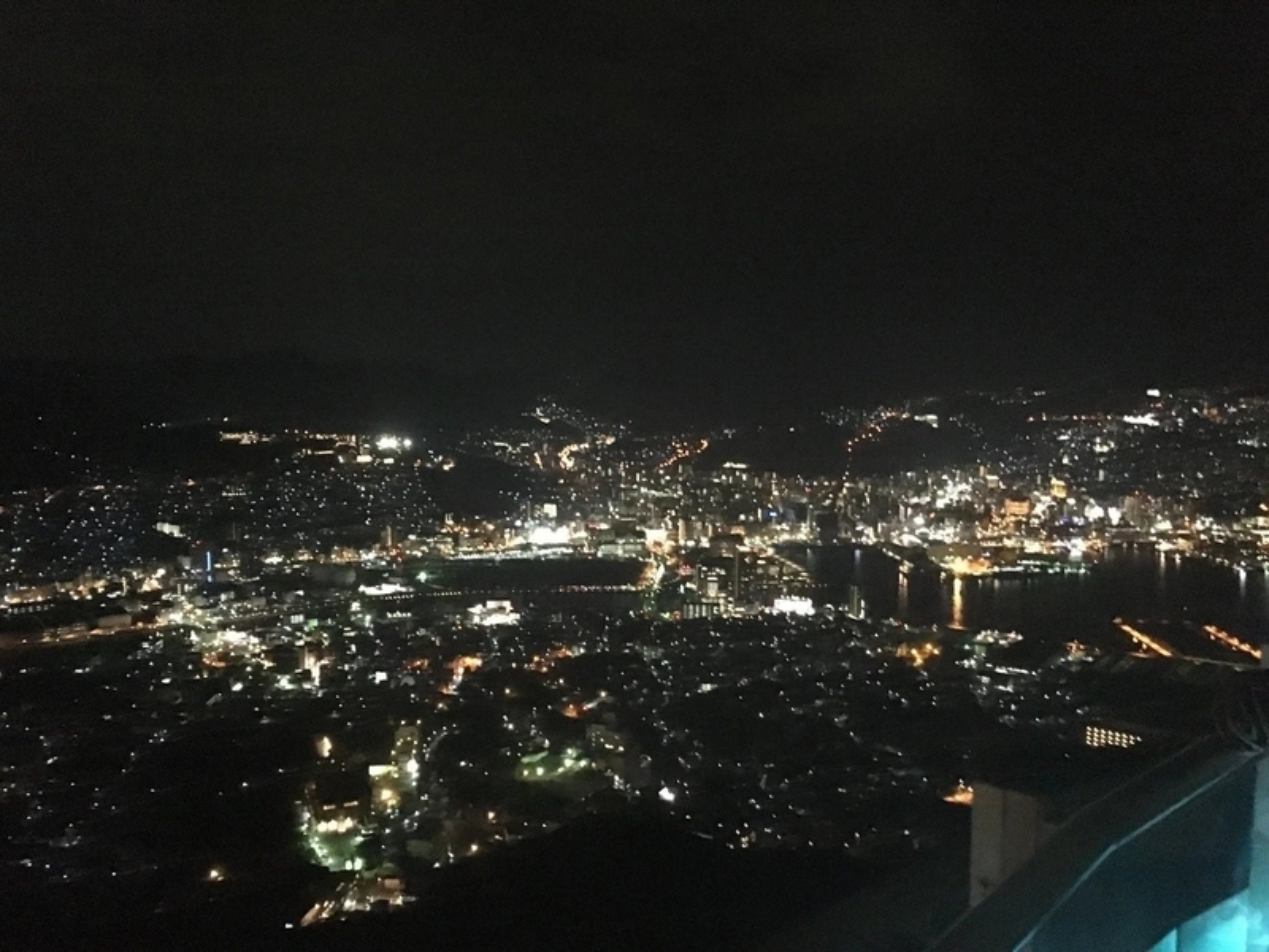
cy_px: 476
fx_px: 1063
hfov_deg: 61.7
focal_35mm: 29
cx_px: 634
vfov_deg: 48.2
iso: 2000
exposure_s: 1/15
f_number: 2.2
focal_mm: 4.15
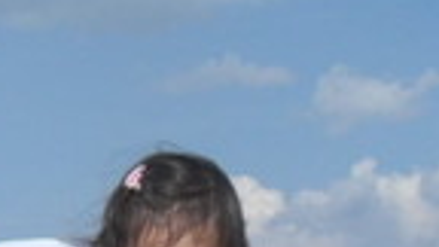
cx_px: -43
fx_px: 1979
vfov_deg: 6.6
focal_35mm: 170
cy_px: 701
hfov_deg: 12.4
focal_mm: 6.2
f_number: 8.9
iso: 100
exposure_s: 1/180
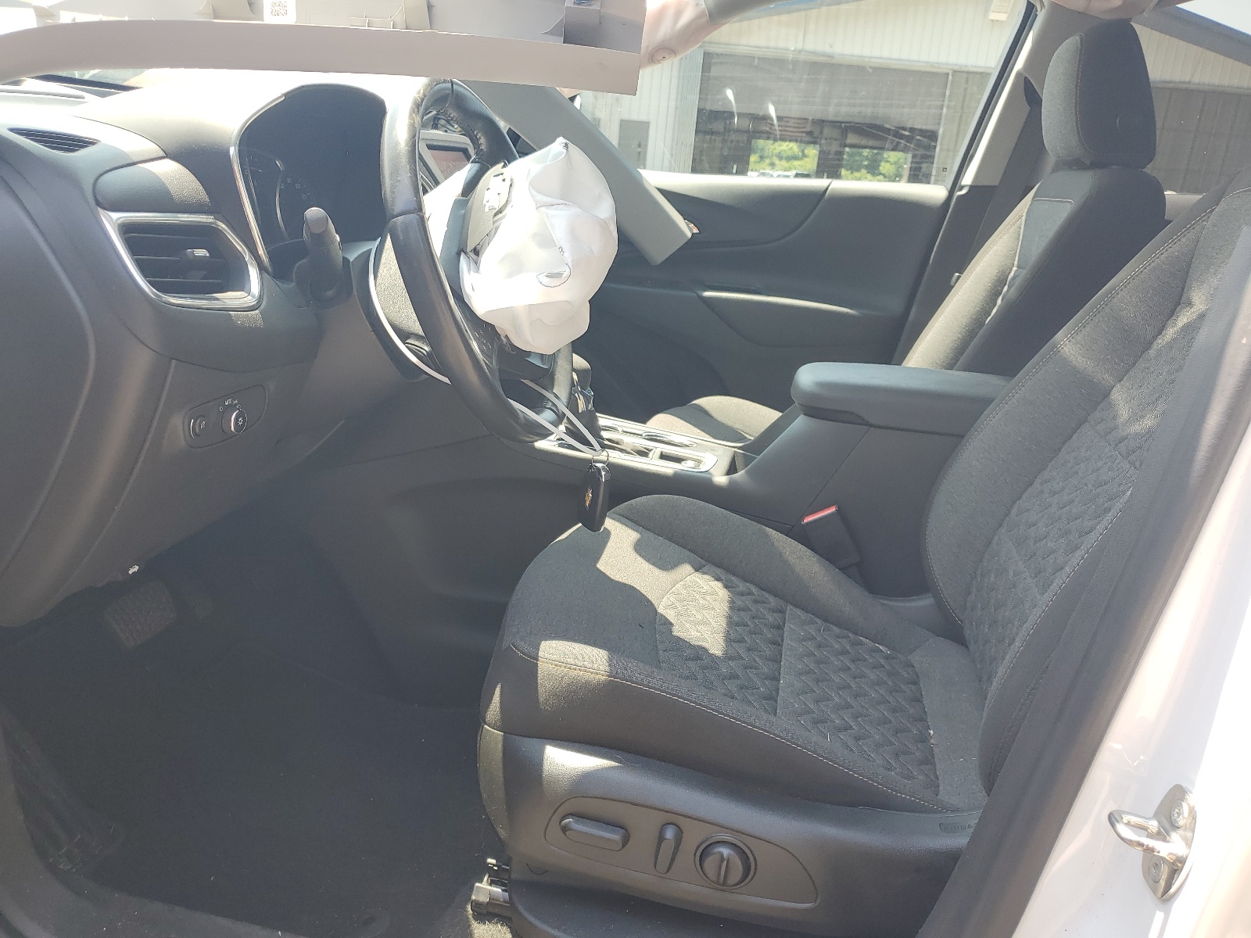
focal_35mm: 26
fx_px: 940
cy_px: 469
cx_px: 626
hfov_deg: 67.3
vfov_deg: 53.1
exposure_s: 1/357
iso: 50
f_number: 1.5
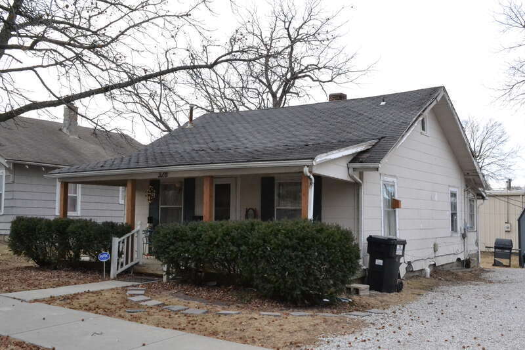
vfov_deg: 34.2
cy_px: 175
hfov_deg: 49.6
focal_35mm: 39
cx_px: 262
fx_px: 569
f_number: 13
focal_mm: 26
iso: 3200
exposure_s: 1/640
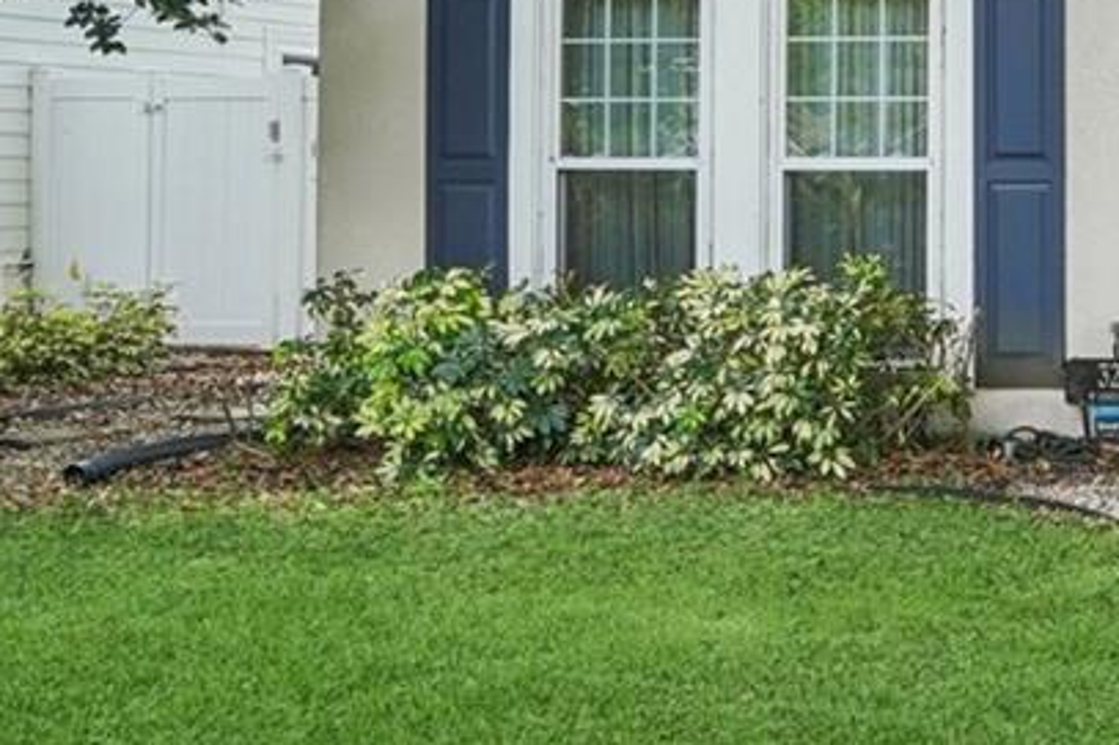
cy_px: 214
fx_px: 1833
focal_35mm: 59
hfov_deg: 27.4
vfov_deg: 22.8
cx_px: 1515
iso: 100
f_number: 8
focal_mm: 10
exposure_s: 1/30
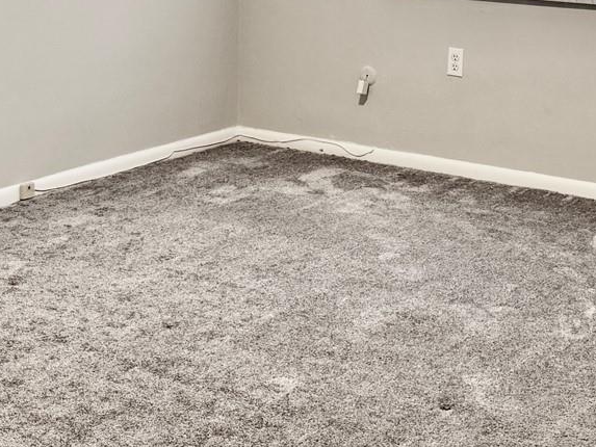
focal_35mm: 67
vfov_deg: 21.0
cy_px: -33
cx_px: 477
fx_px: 1154
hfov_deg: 28.3
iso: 160
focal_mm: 6.76
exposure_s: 1/60
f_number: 1.78
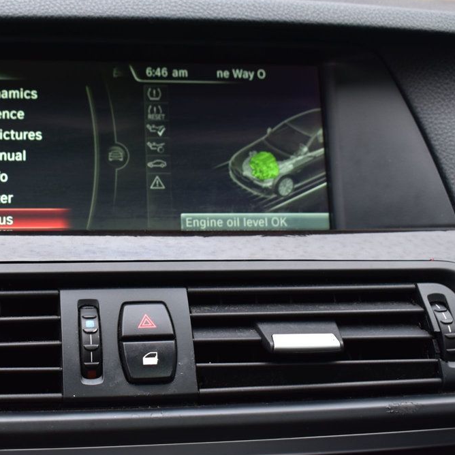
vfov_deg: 30.2
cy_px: 226
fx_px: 842
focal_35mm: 57
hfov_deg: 29.9
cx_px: 129
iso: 400
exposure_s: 1/15
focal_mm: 29
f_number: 6.3
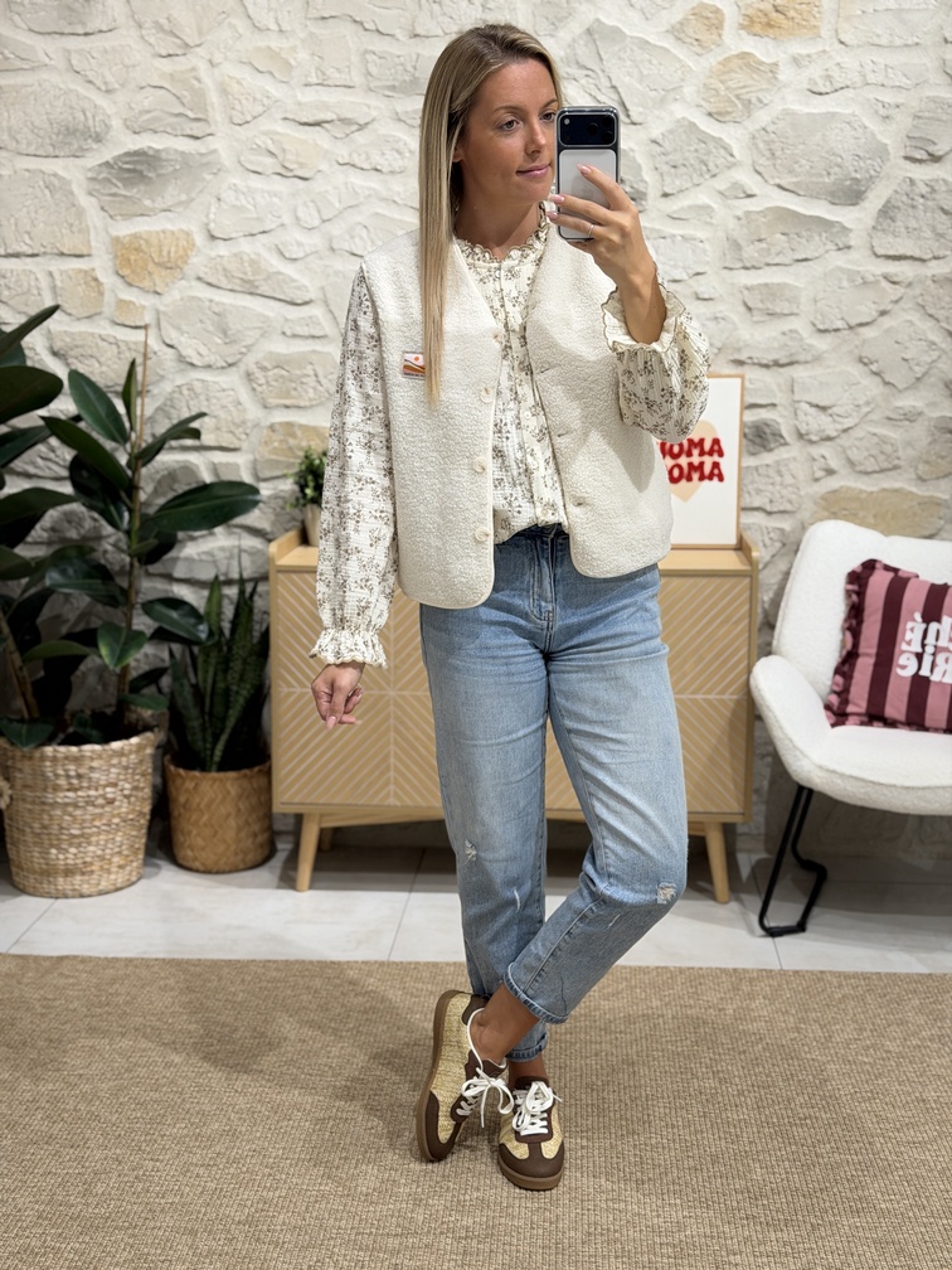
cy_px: 635
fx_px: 1760
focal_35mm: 48
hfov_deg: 30.3
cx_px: 476
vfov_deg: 39.7
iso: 50
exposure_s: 1/100
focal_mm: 6.76
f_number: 1.78
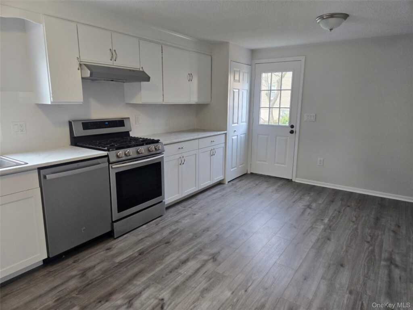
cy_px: 155
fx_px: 274
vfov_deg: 58.9
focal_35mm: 23
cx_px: 206
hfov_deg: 73.9
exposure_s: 1/120
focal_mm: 5.4
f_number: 1.8
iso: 80
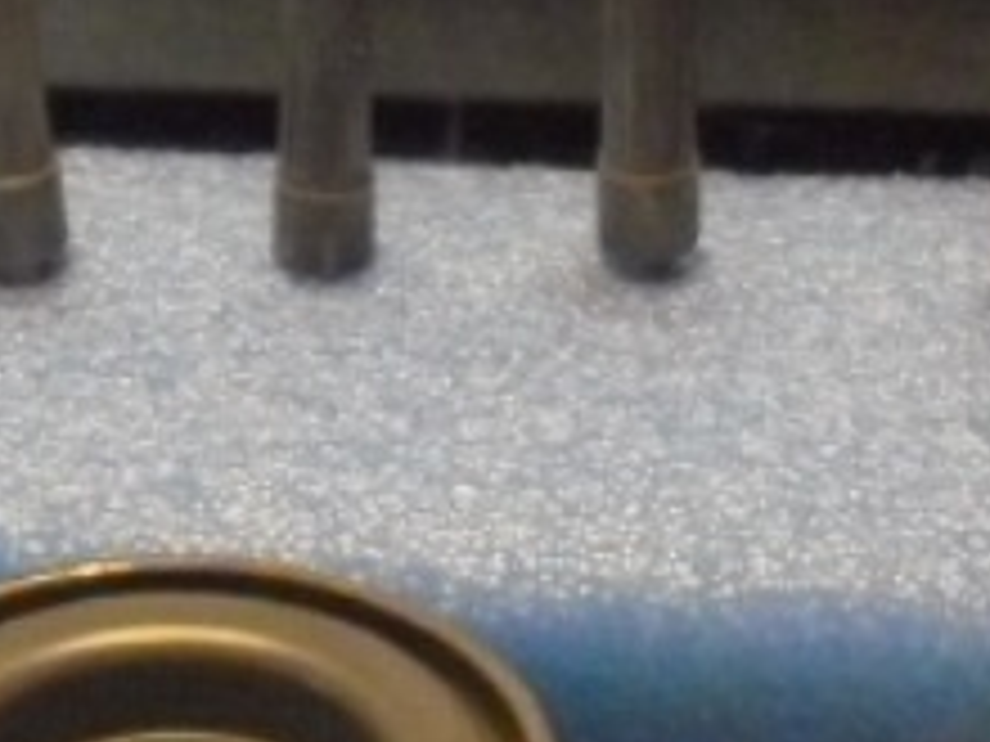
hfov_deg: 14.3
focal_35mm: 138
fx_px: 3947
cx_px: 310
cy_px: 306
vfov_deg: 10.7
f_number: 2.8
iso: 800
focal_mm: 6.2
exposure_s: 1/40
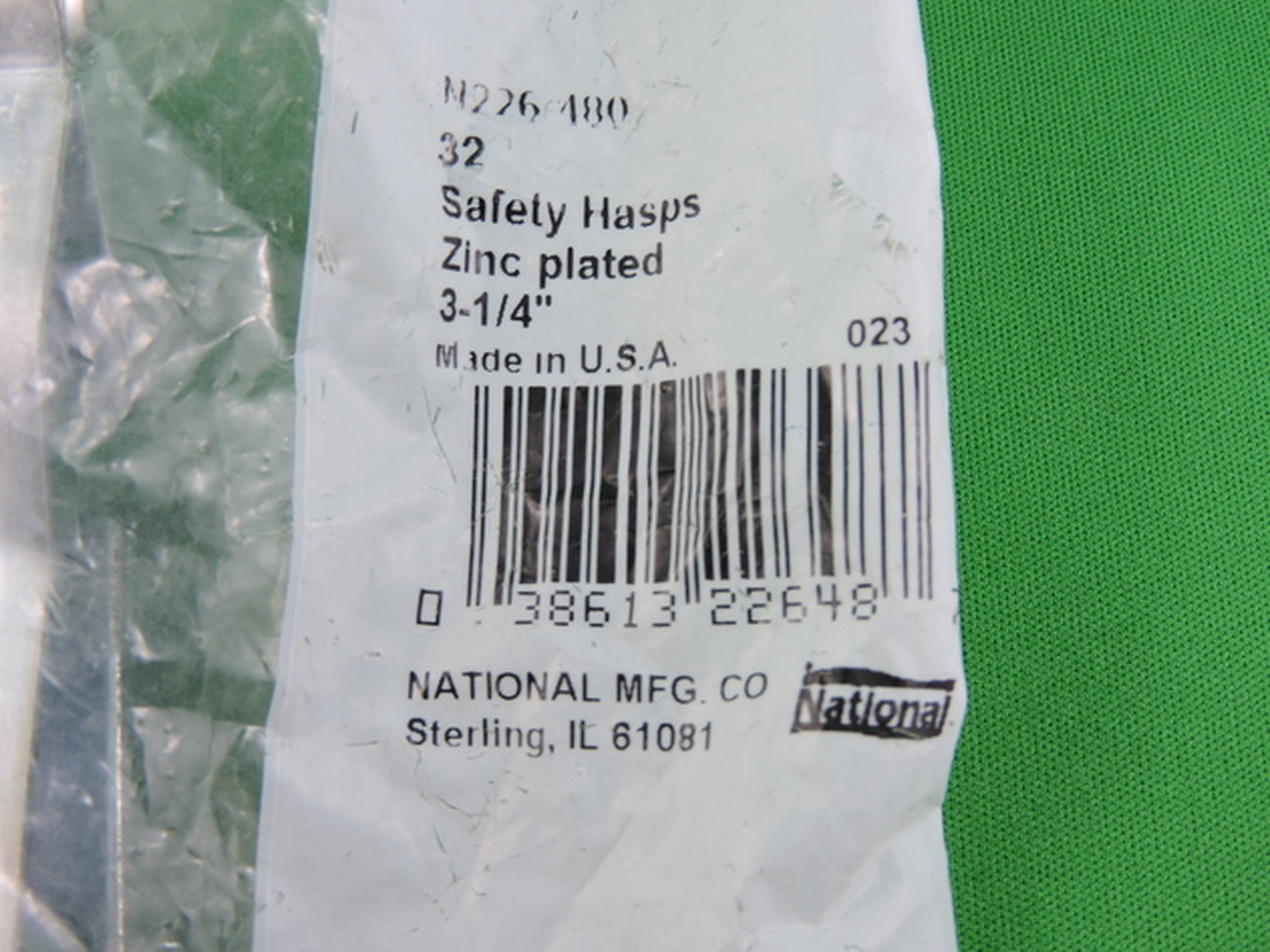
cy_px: 476
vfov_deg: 32.2
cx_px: 635
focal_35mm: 45
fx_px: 1651
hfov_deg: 42.1
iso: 100
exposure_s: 1/30
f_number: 4
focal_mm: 8.1
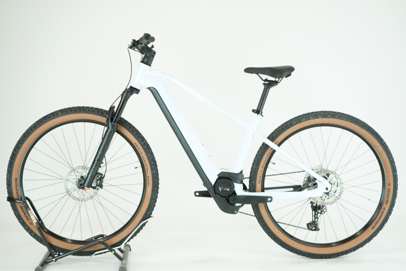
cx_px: 203
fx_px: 665
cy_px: 136
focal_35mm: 59
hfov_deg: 33.9
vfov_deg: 23.0
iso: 1600
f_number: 5.6
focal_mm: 59
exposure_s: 1/200
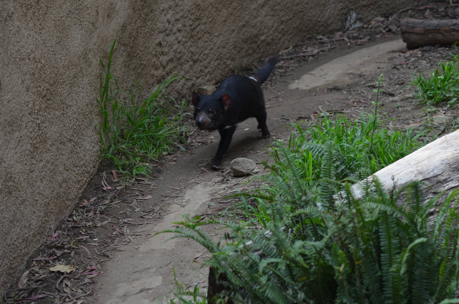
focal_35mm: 168
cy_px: 154
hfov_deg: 12.3
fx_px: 2138
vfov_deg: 8.1
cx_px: 230
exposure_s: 1/400
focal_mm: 110
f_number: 5
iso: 400
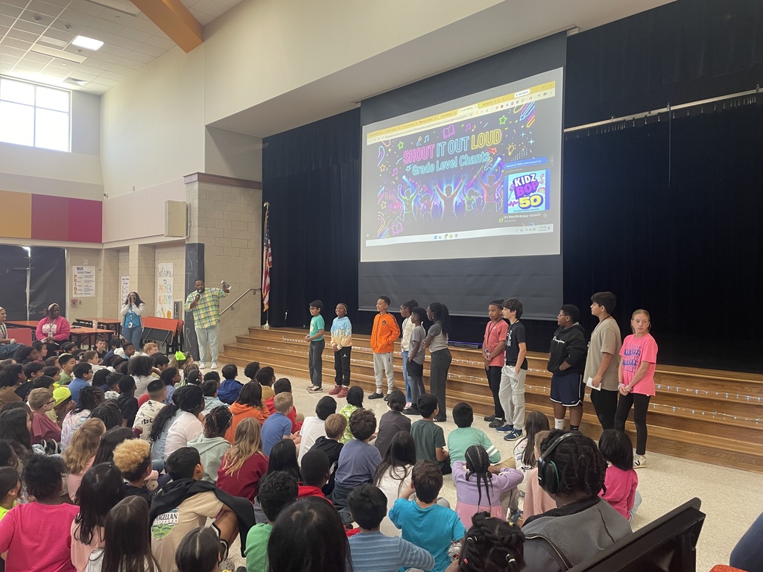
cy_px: 286
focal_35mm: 26
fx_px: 573
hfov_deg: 67.3
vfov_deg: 53.1
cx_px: 382
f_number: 1.6
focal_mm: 4.2
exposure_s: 1/63
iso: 125
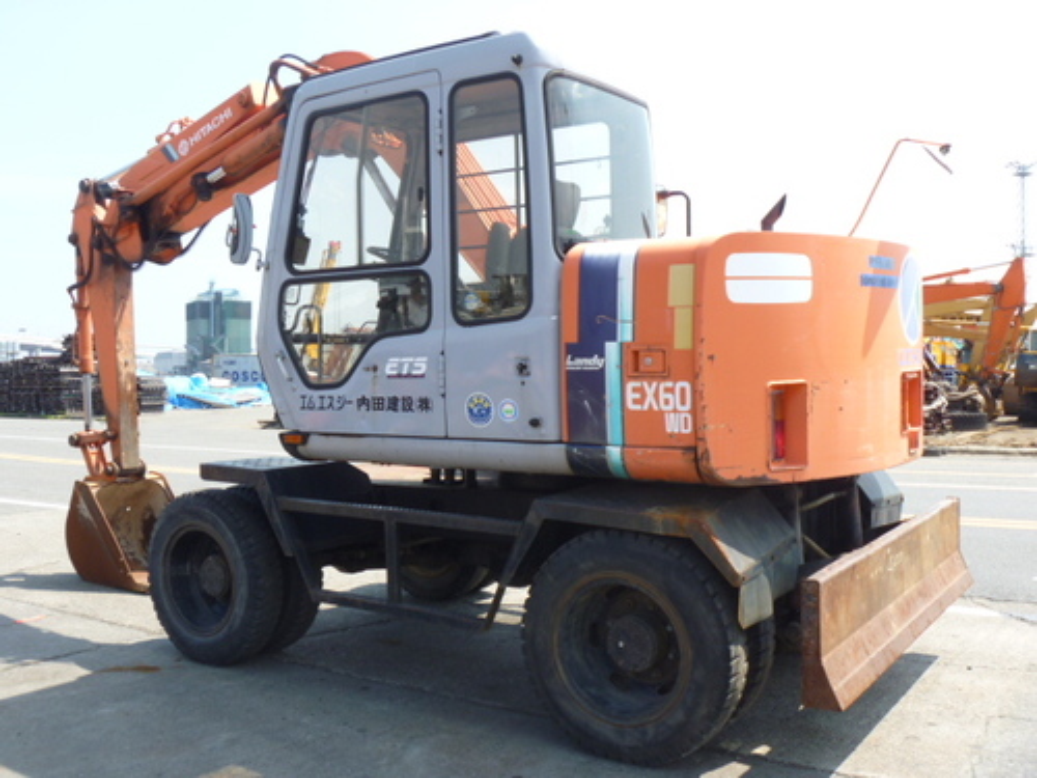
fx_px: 1049
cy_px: 389
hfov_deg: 52.6
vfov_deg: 40.7
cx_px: 518
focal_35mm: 35
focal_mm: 6.3
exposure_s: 1/160
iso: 80
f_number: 4.5
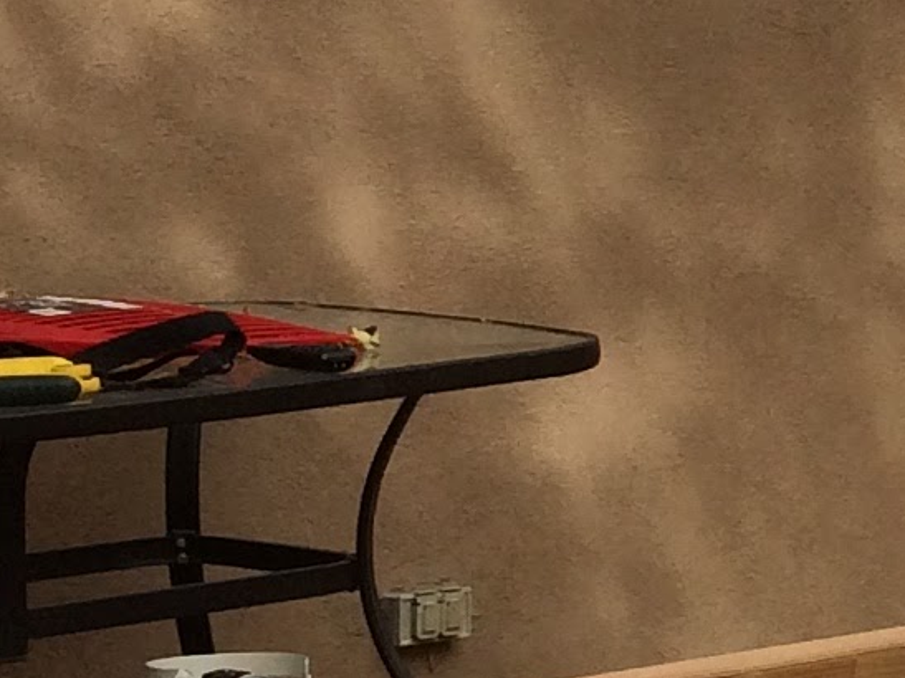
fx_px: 4522
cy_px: 223
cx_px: 1972
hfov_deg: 10.3
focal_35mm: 173
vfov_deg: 8.6
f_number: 2.2
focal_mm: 4.15
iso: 32
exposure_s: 1/1053
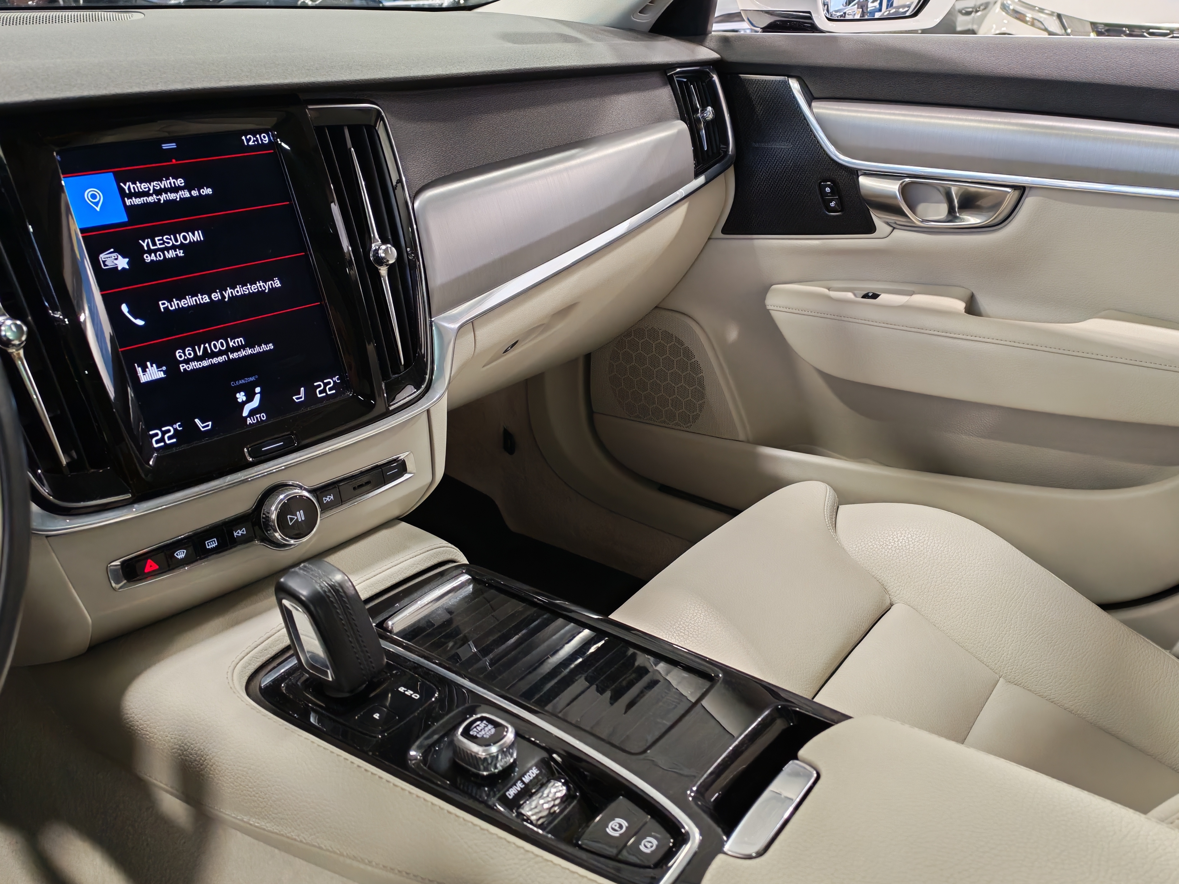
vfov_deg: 46.8
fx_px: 1022
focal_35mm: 30
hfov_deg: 60.0
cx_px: 590
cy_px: 442
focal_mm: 6.12
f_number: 1.9
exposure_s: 1/50
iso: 1137
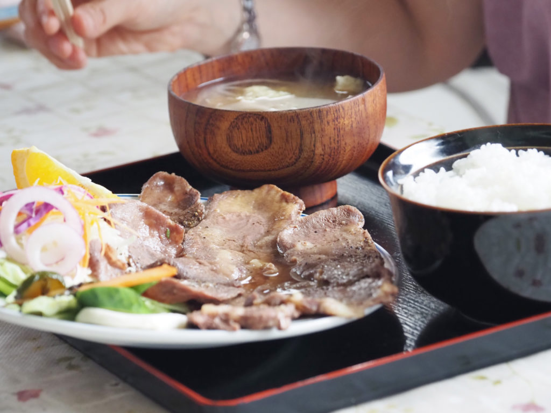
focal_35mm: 172
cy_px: 206
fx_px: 2738
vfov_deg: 8.6
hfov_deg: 11.5
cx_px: 276
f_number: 4
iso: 2000
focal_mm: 86
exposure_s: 1/200
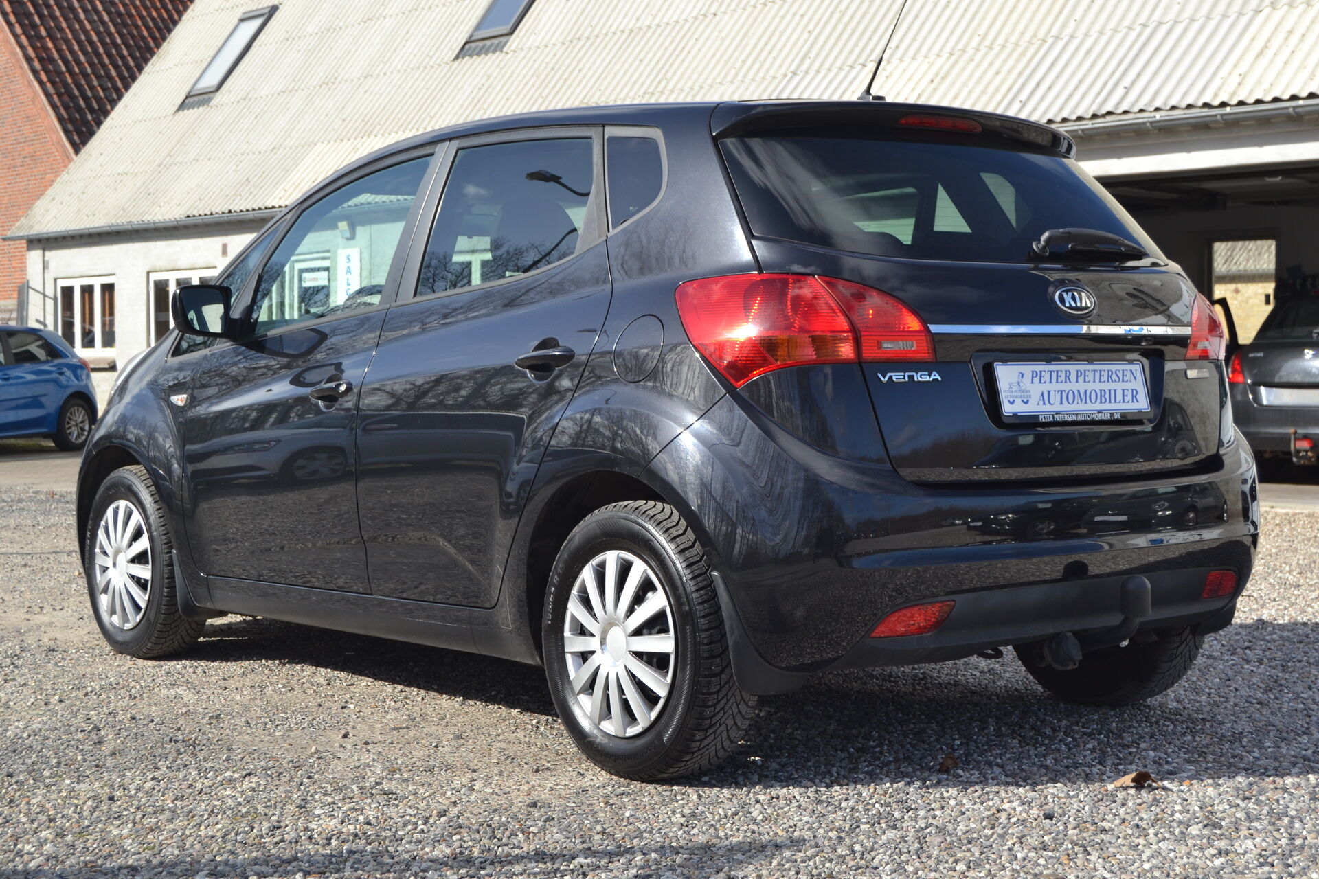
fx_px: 2088
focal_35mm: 57
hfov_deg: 35.1
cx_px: 660
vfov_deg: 23.8
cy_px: 440
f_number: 7.1
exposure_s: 1/200
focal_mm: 38
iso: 100
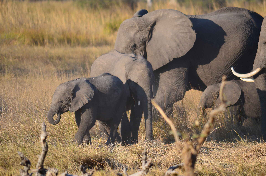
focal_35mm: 450
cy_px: 88
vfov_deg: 3.0
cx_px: 133
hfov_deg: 4.6
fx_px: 3318
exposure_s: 1/1000
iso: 560
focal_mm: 300
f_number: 5.6
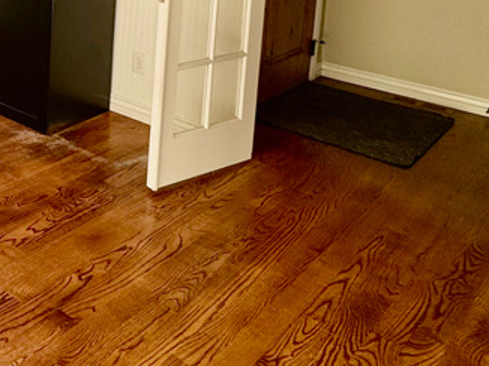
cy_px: -69
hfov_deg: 32.9
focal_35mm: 44
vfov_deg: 28.7
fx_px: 621
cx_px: -134
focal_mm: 2.22
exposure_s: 1/219
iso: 40
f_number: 2.2
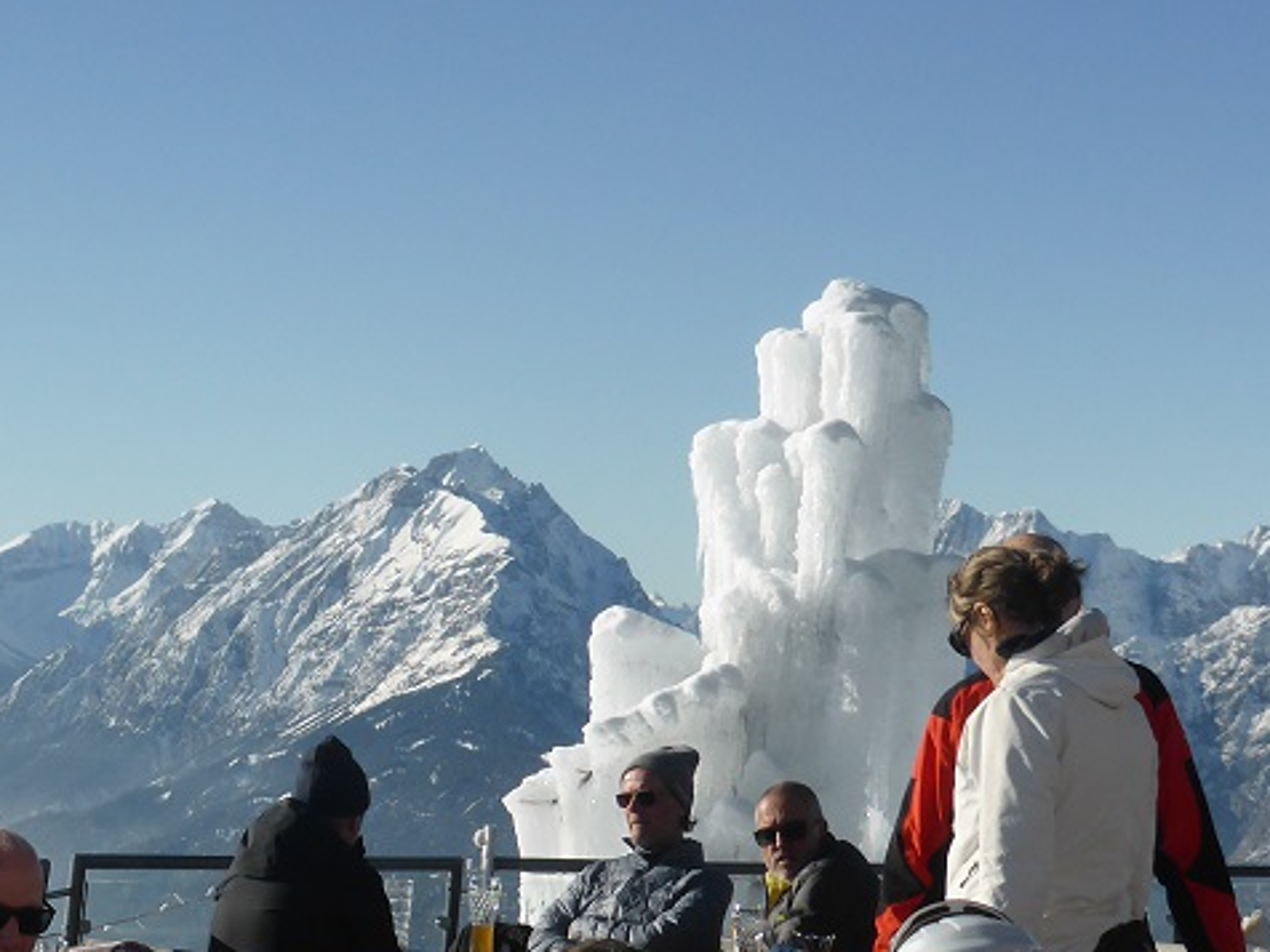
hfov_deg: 17.0
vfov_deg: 13.0
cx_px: 53
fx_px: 4182
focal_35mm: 114
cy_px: 552
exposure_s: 1/1300
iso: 100
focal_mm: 9
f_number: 4.4
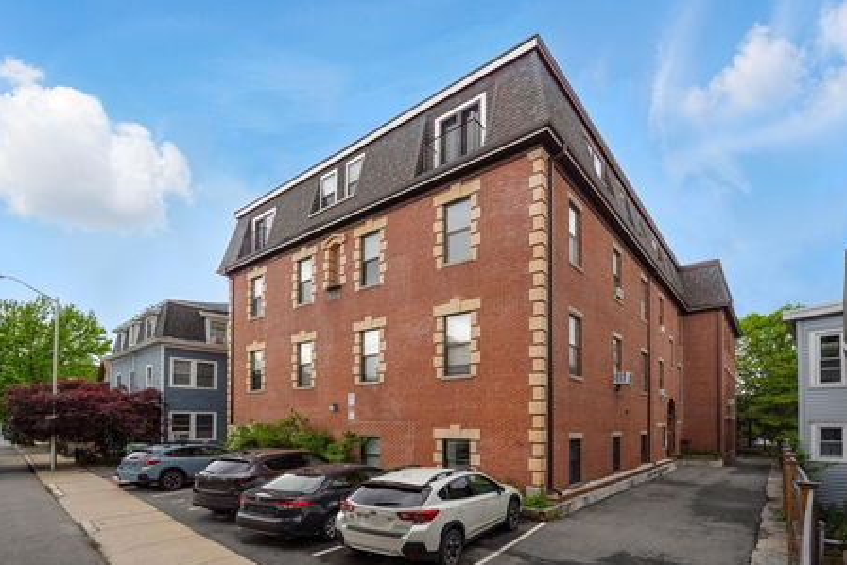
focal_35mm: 15
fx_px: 353
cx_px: 420
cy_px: 299
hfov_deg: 100.4
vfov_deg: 77.3
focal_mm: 14
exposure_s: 1/3000
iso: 1600
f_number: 5.6
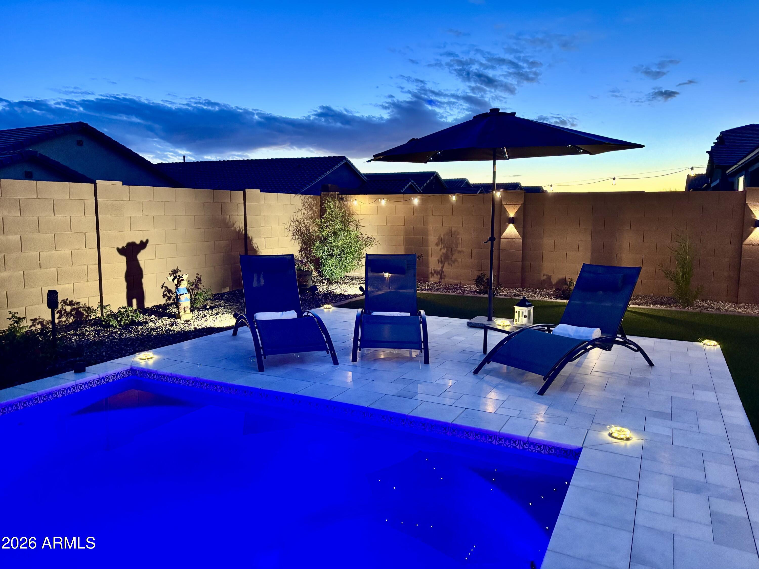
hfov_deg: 67.3
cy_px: 284
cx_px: 380
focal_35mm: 26
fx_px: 570
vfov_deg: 53.1
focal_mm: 5.96
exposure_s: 1/40
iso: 640
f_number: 1.6
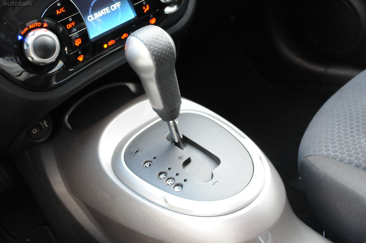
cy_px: 122
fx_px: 427
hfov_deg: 46.4
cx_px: 183
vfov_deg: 31.8
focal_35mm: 42
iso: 2000
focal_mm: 28
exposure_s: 1/25
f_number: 5.6
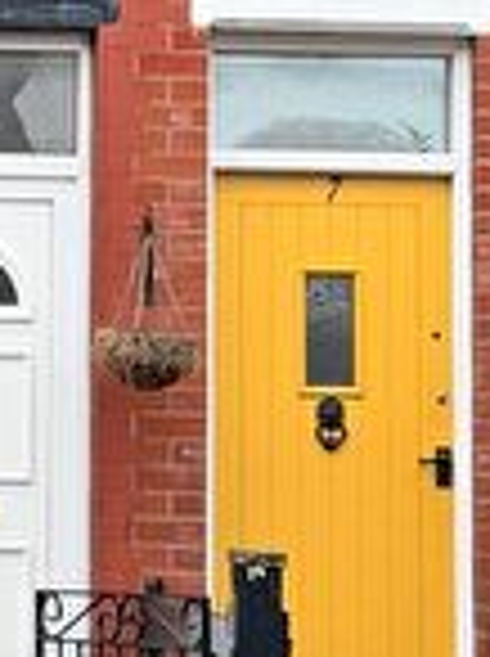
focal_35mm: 173
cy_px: 124
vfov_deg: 11.4
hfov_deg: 8.3
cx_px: -283
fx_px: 3275
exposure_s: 1/583
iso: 100
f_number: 1.78
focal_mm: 6.76
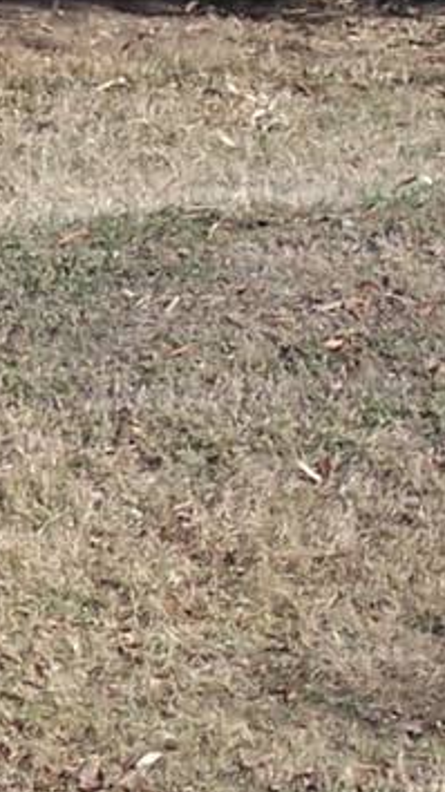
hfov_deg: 2.3
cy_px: 434
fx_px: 11165
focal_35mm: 532
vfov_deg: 4.1
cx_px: -570
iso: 80
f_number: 5.6
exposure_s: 1/350
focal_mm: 18
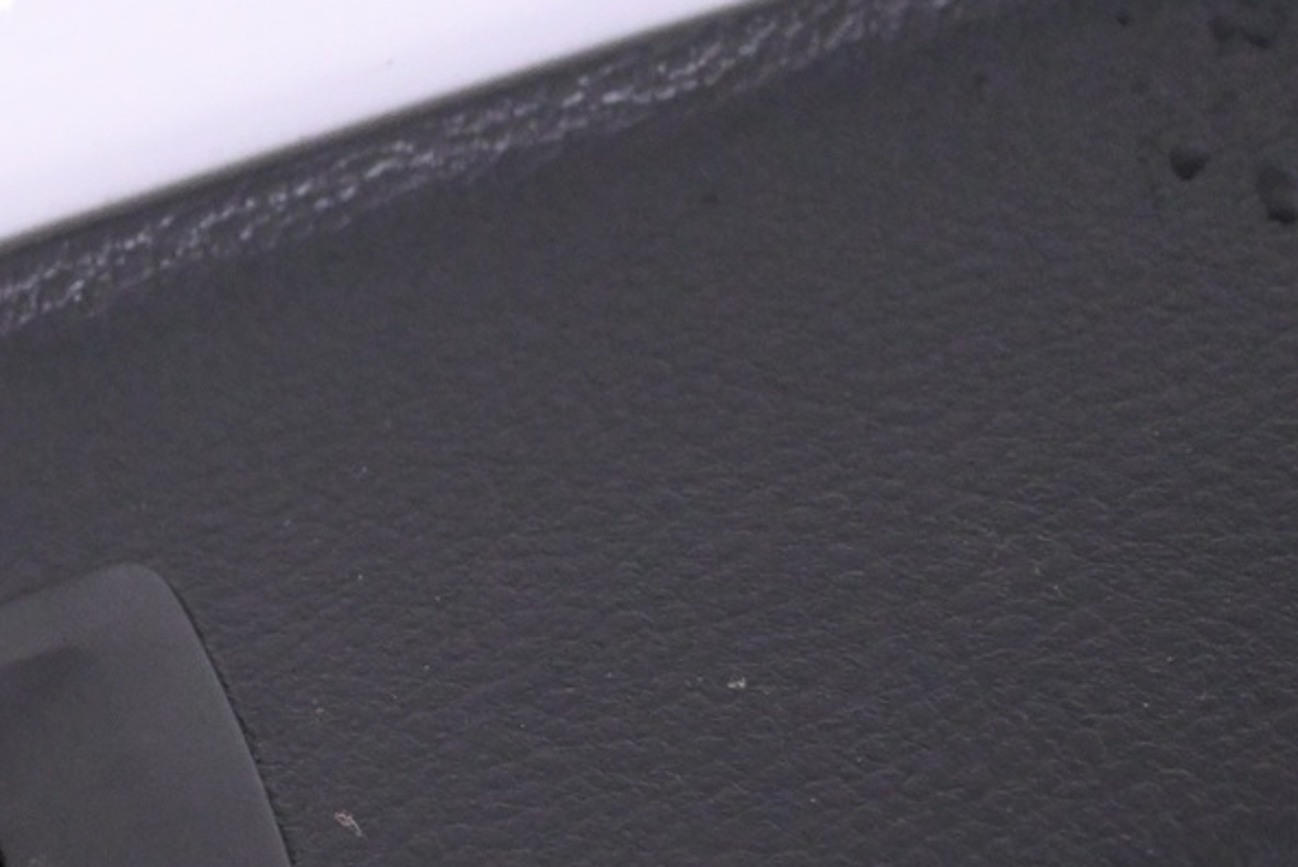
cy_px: 1049
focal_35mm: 102
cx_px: -311
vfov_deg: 13.0
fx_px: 3692
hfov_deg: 18.7
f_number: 4.2
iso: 3200
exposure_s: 1/80
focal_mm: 25
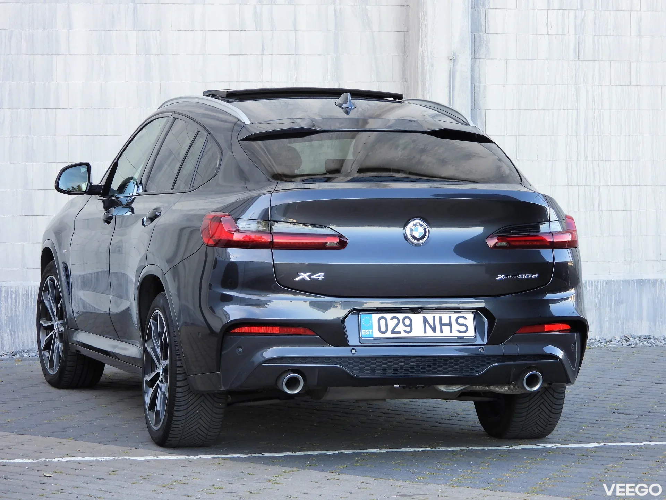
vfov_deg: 10.2
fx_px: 2790
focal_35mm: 145
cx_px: 333
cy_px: 250
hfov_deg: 13.6
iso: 110
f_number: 4
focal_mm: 26.1
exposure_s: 1/60
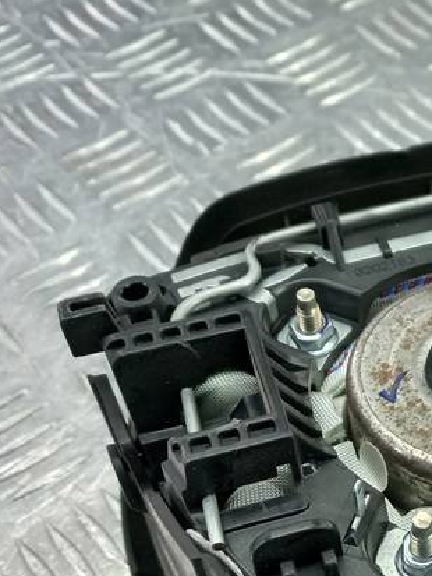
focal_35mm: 62
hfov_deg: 22.3
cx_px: 481
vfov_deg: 30.0
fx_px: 1031
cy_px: 508
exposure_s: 1/50
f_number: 1.8
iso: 100
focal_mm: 4.6
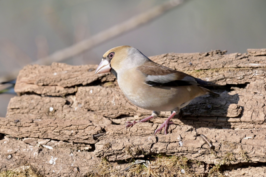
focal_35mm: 300
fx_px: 2216
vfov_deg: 4.6
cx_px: 133
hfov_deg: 6.9
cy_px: 88
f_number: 5.6
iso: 1000
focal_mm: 200
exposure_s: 1/2500
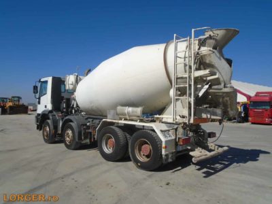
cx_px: 136
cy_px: 102
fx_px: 204
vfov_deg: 53.1
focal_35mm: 26
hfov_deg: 67.3
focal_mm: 4.6
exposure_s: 1/400
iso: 100
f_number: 8
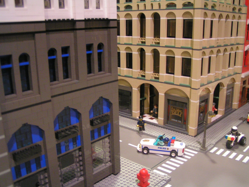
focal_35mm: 38
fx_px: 273
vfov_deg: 37.7
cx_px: 124
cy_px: 94
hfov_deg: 49.0
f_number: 2.8
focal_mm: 5.8
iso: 200
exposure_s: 1/4
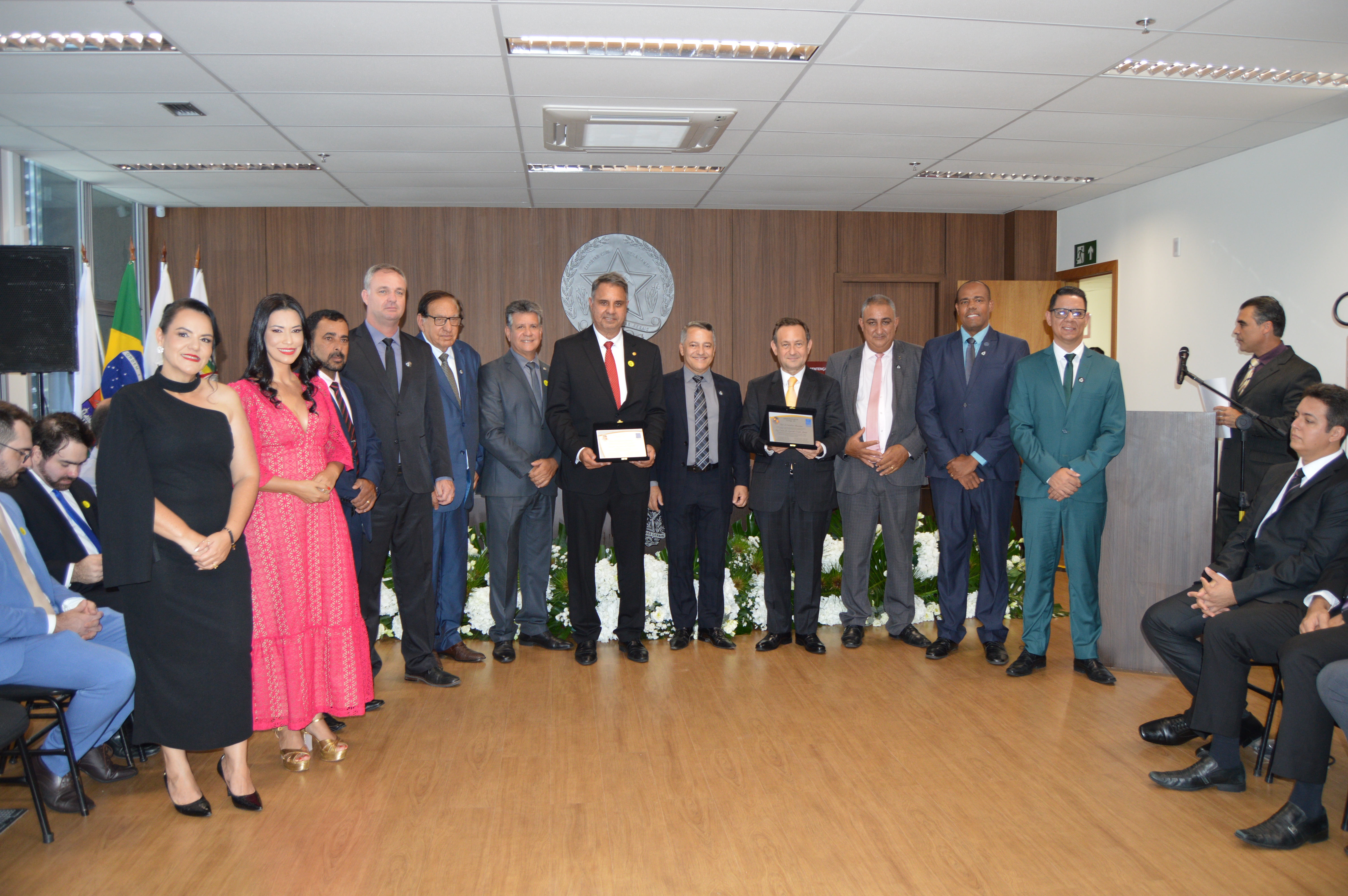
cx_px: 674
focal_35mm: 27
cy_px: 448
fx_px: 1010
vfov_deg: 47.8
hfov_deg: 67.4
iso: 450
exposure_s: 1/60
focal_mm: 18
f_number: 3.5
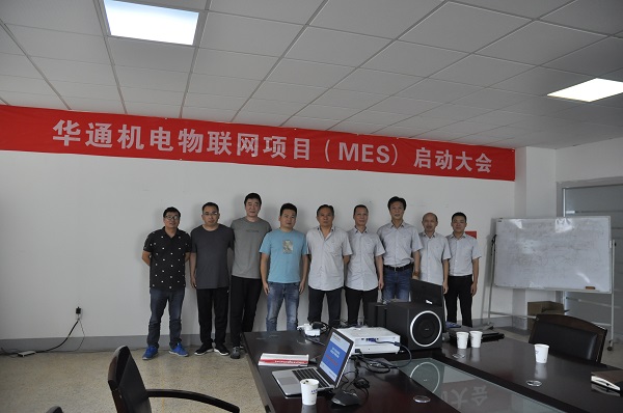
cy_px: 206
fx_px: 466
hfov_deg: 67.5
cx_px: 312
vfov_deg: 47.8
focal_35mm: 27
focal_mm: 18
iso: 800
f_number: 4.5
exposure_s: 1/80
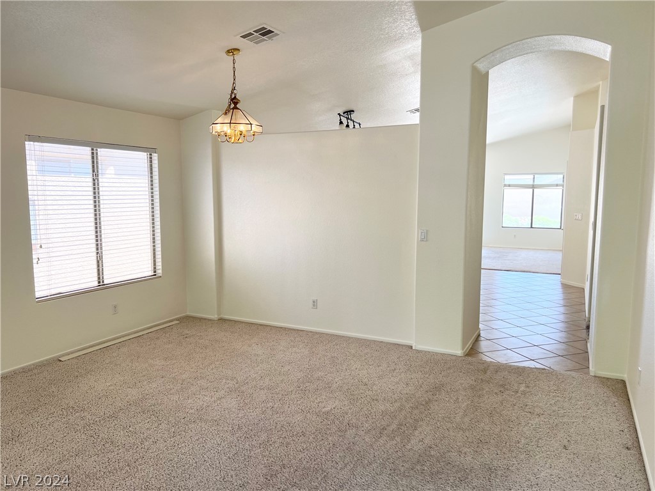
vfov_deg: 53.1
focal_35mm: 26
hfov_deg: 67.3
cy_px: 246
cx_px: 328
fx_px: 492
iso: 64
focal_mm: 5.7
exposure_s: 1/125
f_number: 1.5
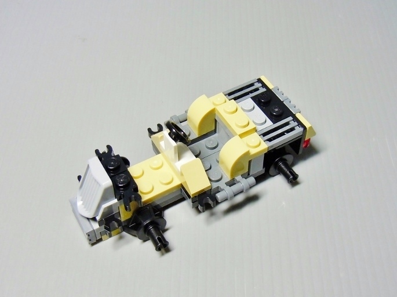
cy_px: 148
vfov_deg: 46.7
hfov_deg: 60.0
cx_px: 198
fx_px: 344
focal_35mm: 30
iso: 100
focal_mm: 5.4
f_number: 3.5
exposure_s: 1/15
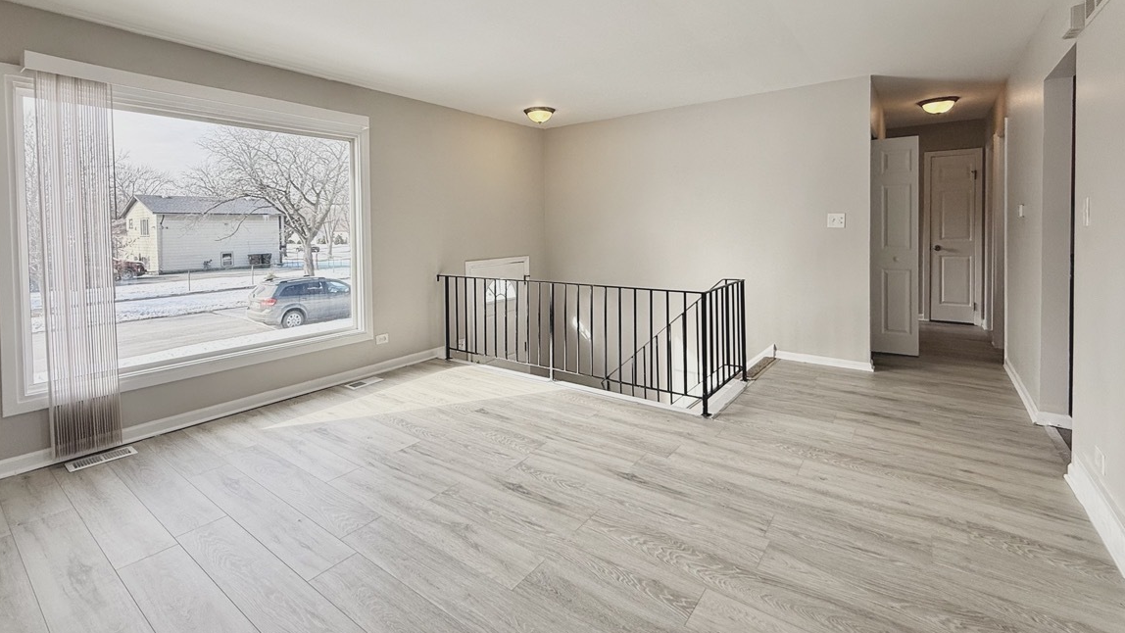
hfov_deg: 95.8
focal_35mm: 17
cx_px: 530
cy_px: 239
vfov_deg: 63.1
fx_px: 507
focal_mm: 2.22
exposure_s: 1/319
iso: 64
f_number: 2.2
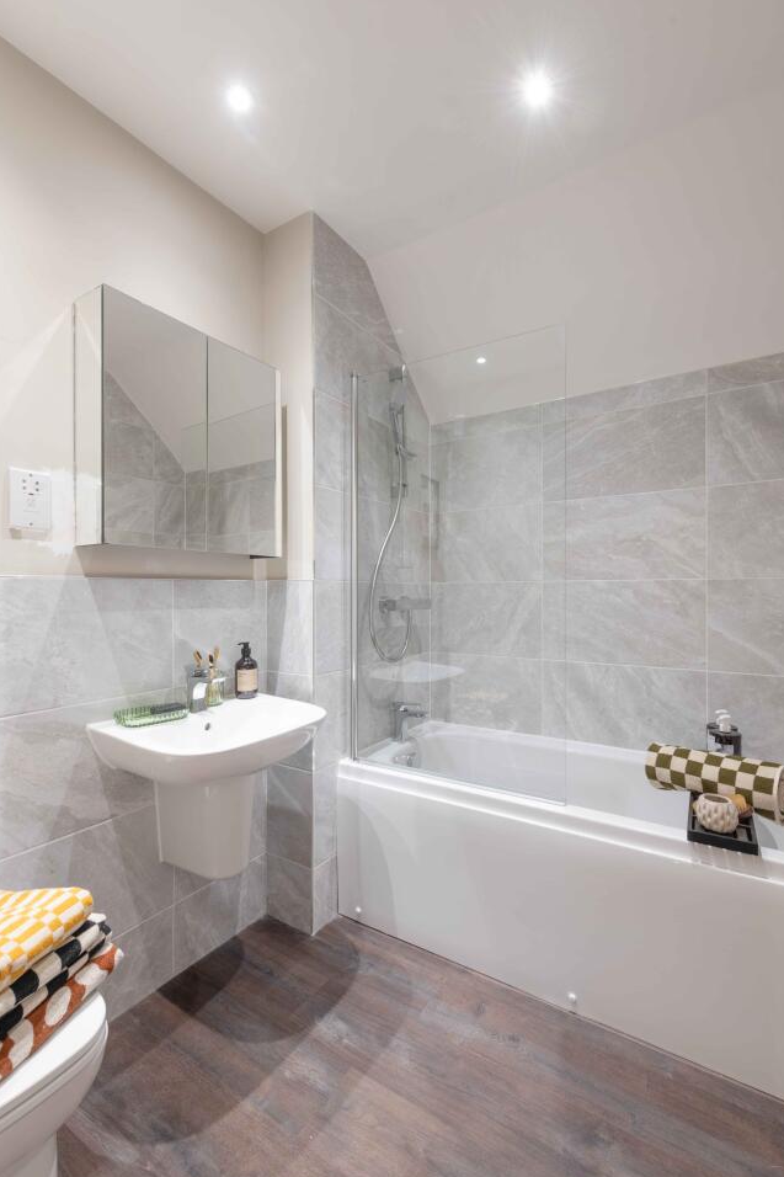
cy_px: 560
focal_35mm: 15
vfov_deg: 100.3
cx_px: 414
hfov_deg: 77.2
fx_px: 490
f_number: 11
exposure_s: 1.6
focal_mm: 14
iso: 64
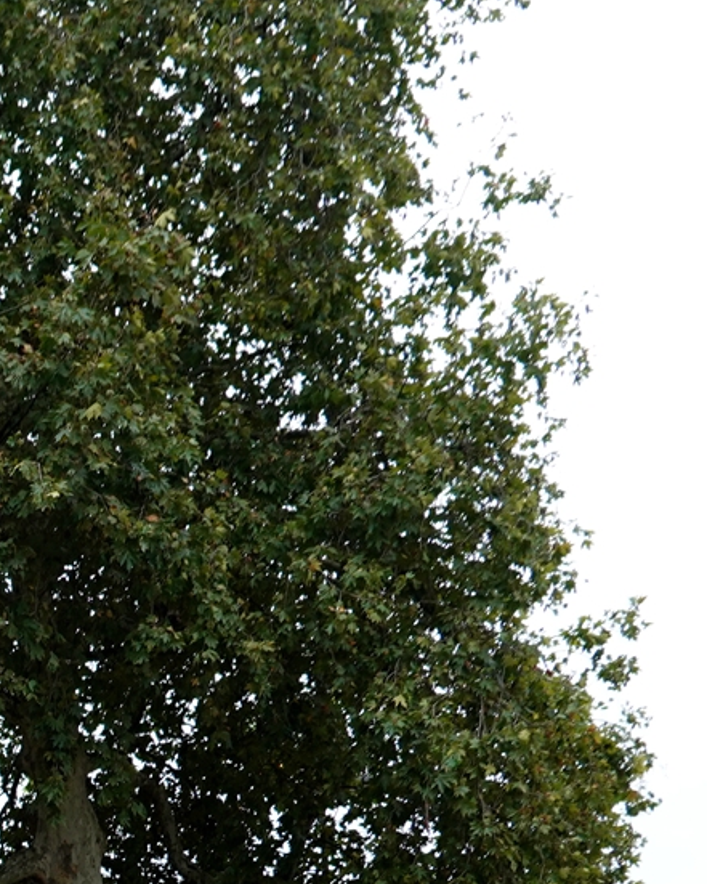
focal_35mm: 95
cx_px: -415
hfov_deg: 14.8
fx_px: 2484
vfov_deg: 19.4
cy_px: 959
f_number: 4
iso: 200
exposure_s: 1/200
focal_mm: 11.52
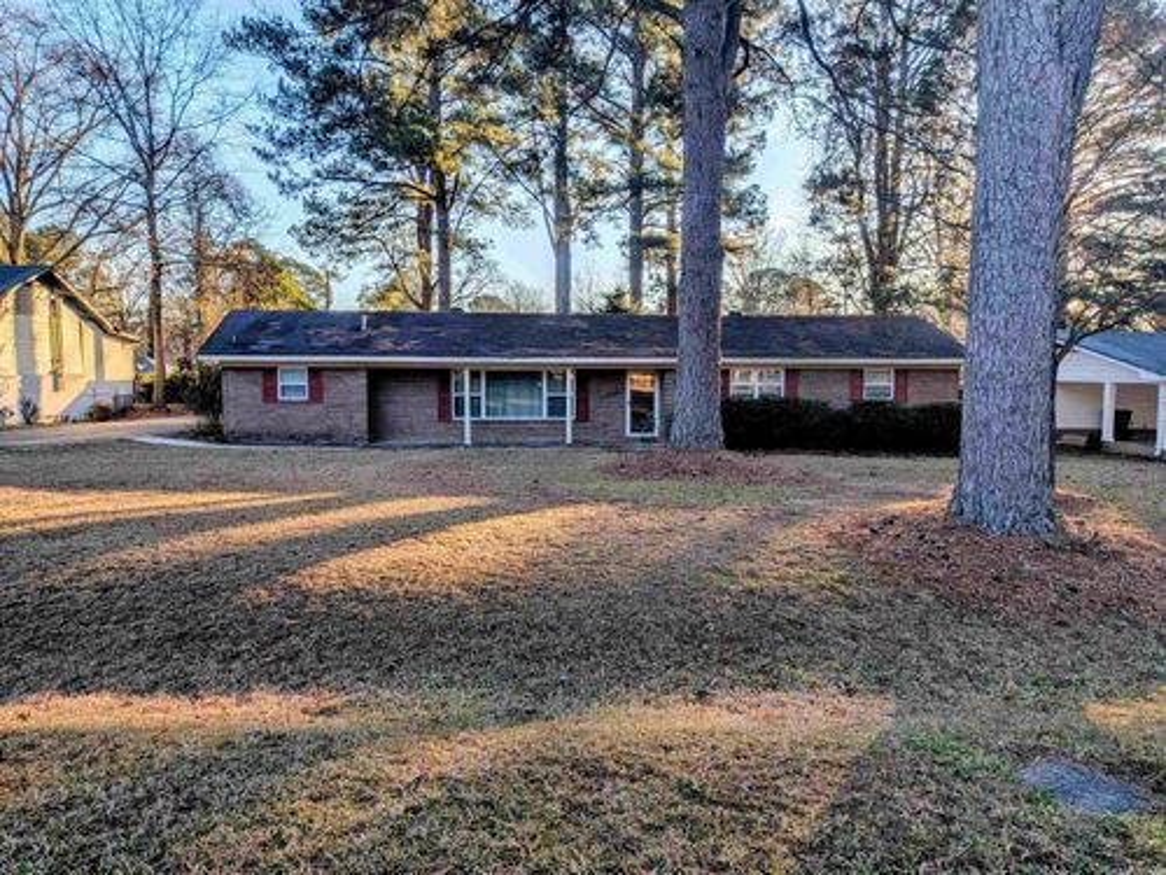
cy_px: 438
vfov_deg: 56.8
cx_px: 583
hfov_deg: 71.6
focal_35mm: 24
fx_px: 808
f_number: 1.7
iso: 22
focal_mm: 4.53
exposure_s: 1/1041
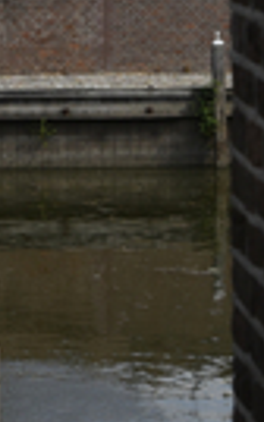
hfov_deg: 5.4
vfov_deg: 8.6
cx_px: -344
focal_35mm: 237
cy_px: -258
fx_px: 2722
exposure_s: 1/400
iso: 200
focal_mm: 52
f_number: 10
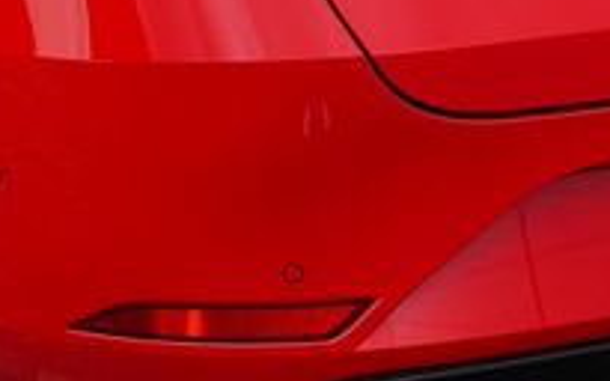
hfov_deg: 12.1
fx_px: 2875
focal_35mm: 173
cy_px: -207
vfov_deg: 7.4
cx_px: 304
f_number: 8
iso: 100
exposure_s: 1/125
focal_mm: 34
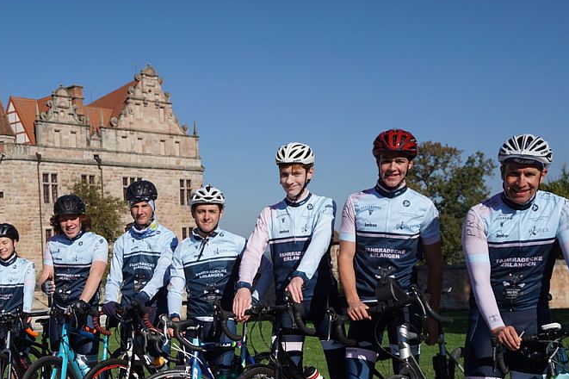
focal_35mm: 49
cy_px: 270
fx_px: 770
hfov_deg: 39.7
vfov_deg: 27.4
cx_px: 158
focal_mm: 21
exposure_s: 1/1600
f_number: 4
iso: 100
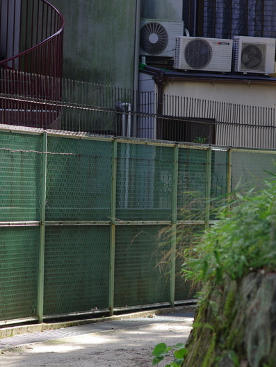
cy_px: 145
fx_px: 2072
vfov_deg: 10.1
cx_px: 38
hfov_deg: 7.6
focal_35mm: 195
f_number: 4
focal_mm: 70
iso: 100
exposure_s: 1/125
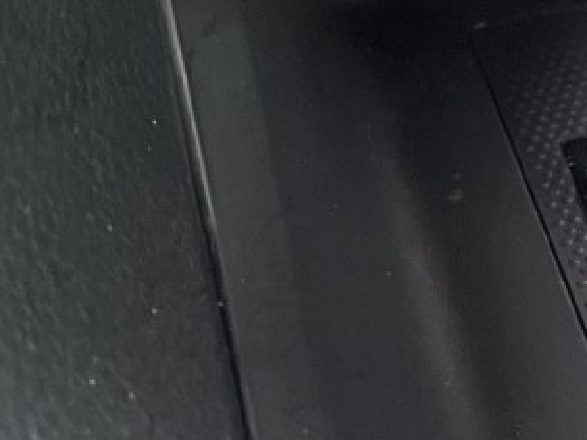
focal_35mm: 118
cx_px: 941
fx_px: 2002
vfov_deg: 12.5
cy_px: 86
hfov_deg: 15.1
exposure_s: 1/30
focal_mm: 5.1
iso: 640
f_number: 1.6
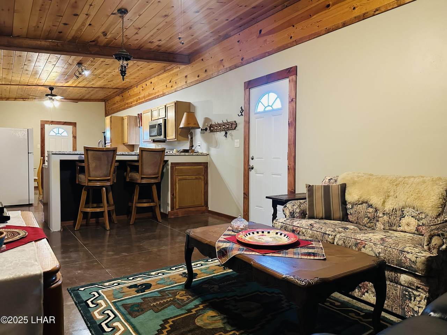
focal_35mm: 24
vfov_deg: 56.8
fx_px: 310
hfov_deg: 71.6
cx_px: 224
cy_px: 168
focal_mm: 6.86
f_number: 1.78
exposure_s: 1/40
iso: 800
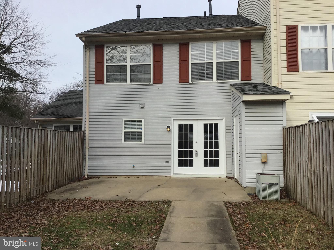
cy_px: 125
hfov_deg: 58.4
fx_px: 299
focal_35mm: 31
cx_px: 167
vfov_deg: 45.4
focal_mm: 3.3
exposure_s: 1/1253
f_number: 2.4
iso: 25
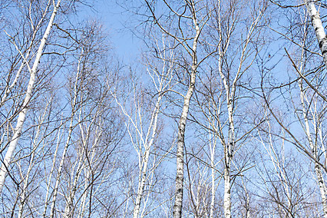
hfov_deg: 43.6
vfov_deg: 29.8
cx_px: 152
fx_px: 409
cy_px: 131
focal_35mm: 45
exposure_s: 1/500
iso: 125
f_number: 2.8
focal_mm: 32
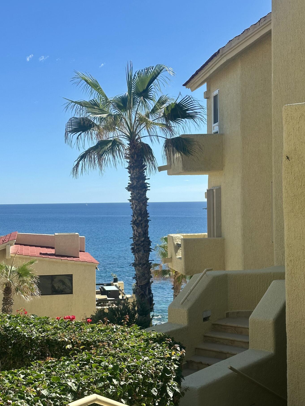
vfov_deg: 36.2
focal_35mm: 53
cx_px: 146
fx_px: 623
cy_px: 195
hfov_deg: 27.5
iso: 64
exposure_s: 1/4785
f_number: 1.78
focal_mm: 6.86
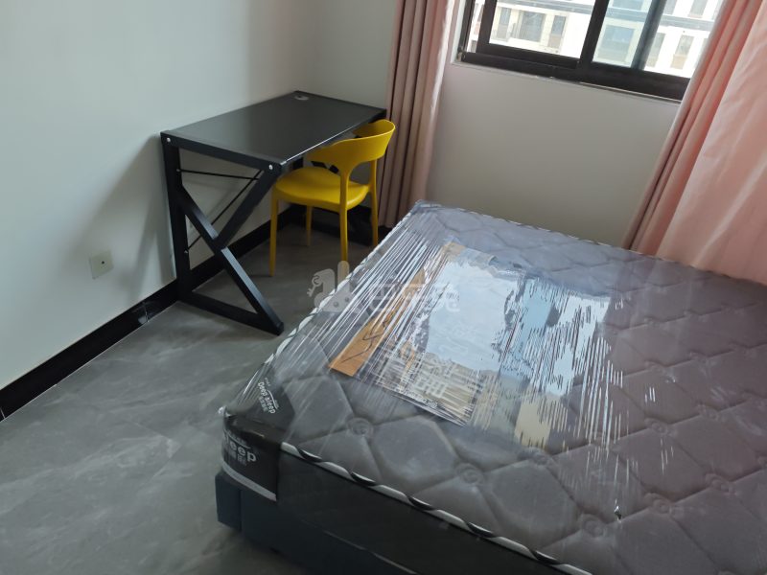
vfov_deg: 58.9
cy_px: 288
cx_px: 384
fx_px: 510
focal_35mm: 23
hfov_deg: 73.9
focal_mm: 6.55
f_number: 1.6
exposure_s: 1/400
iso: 200
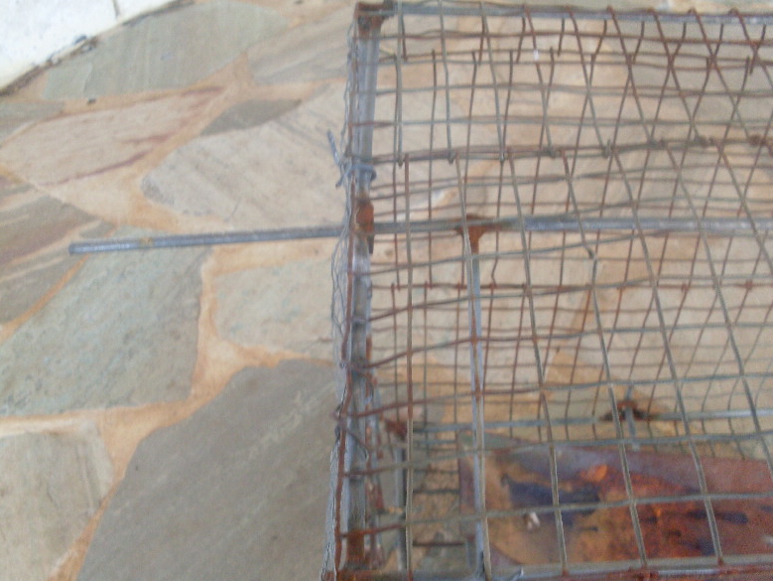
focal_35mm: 39
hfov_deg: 47.8
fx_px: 871
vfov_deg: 36.8
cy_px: 290
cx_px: 390
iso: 100
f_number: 2.8
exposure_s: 1/45
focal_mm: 6.3
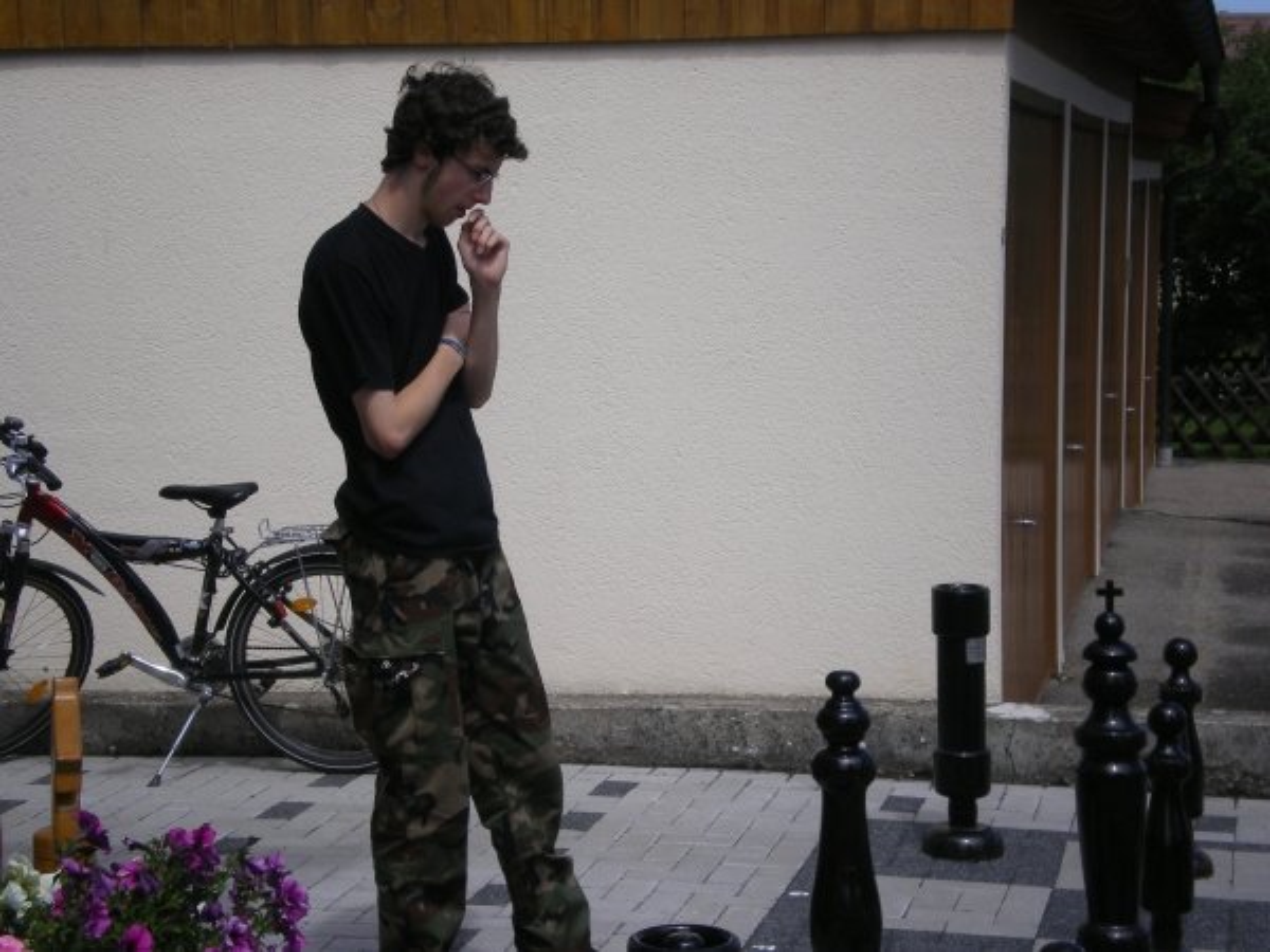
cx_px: 635
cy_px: 476
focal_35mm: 74
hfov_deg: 26.3
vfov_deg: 19.9
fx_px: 2715
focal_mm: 12.3
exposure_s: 1/250
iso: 64
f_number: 6.5
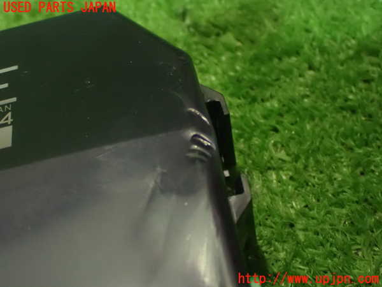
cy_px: 144
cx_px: 191
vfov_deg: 25.2
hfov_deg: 33.2
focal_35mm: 58
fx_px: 640
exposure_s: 1/13
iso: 1600
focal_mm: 10.35
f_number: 3.5
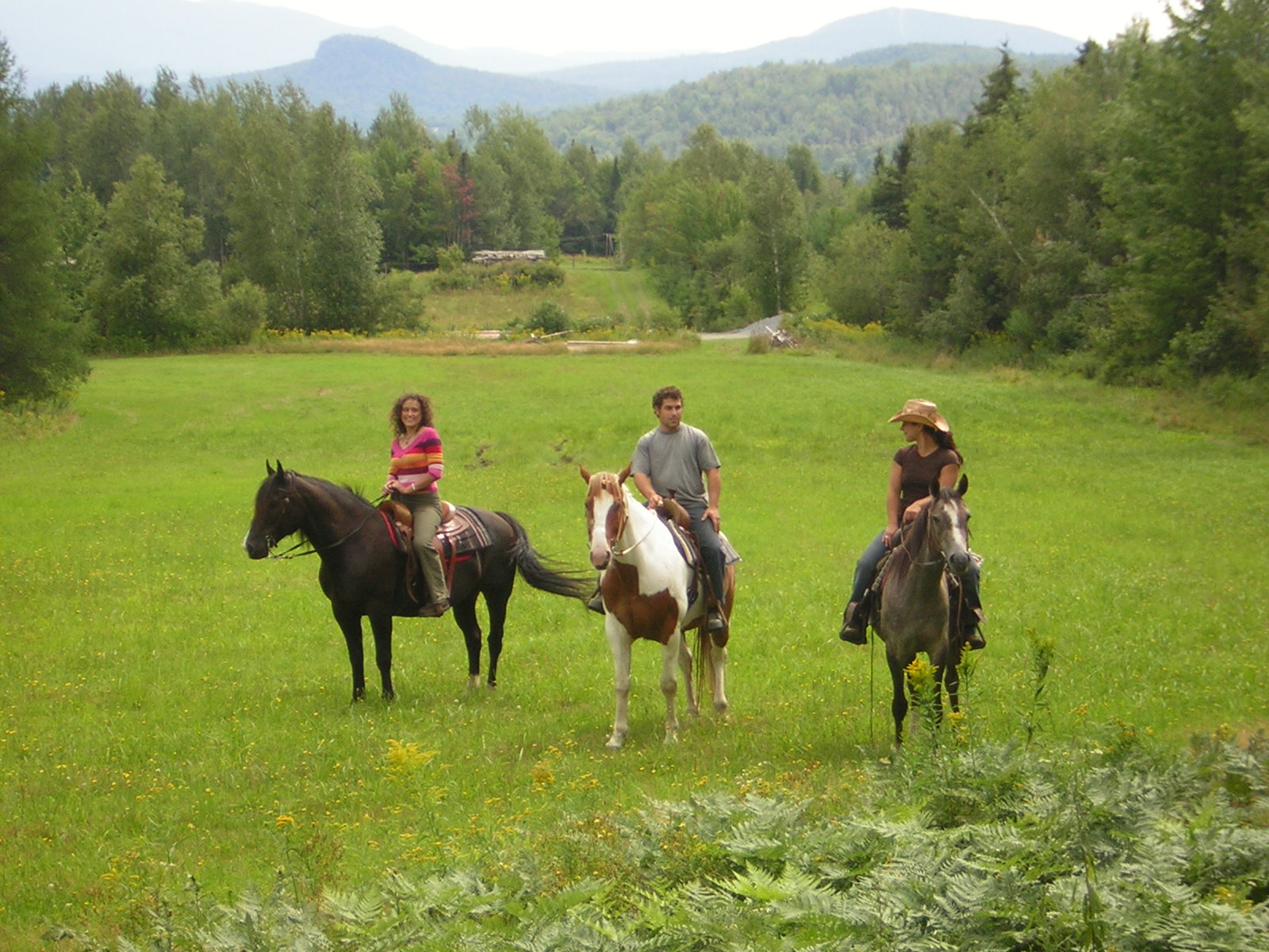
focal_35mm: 108
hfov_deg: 18.2
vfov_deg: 13.7
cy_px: 476
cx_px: 634
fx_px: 3959
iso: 50
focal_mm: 14.1
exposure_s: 1/130
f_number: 4.7
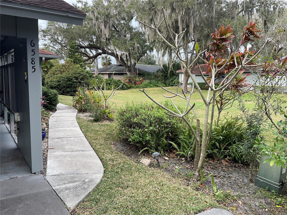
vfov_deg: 48.2
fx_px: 240
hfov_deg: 61.7
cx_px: 144
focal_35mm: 29
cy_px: 108
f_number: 1.8
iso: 16
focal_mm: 3
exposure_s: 1/297
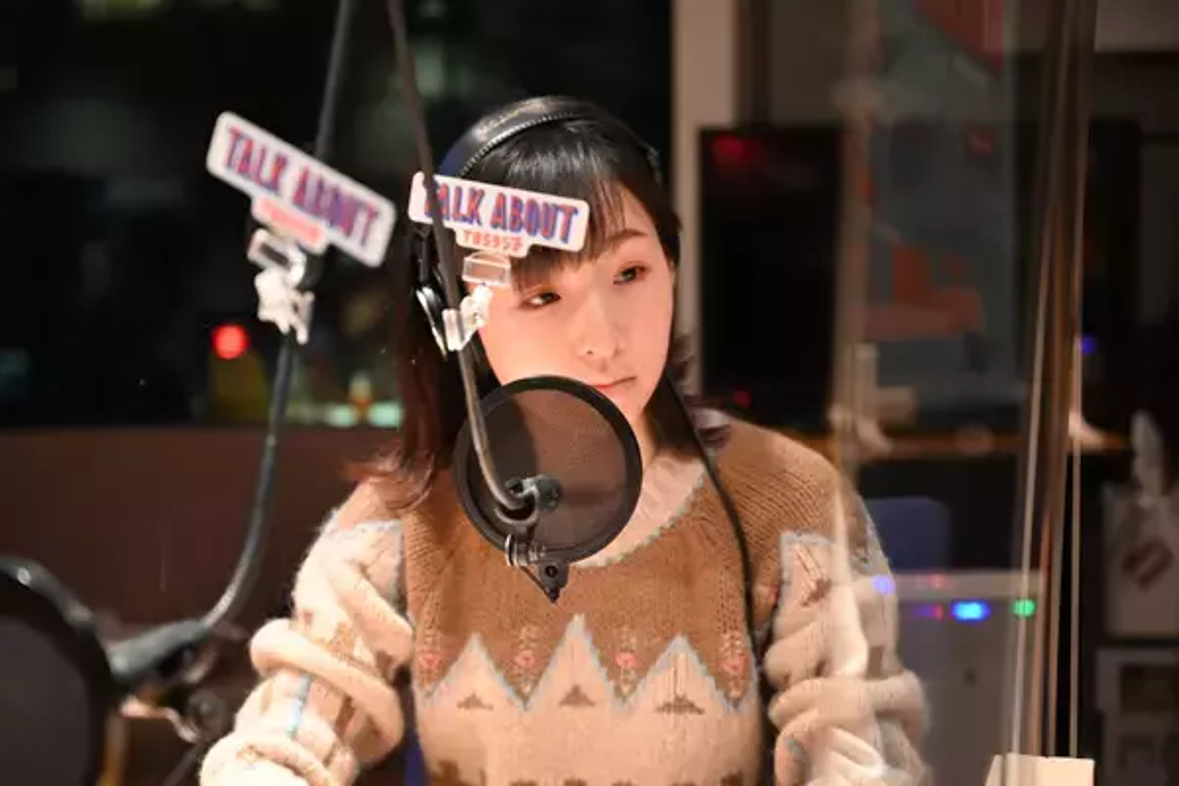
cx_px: 590
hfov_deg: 28.8
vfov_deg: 19.5
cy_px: 393
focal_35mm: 70
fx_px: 2292
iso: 3200
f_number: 4
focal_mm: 70
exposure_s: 1/100
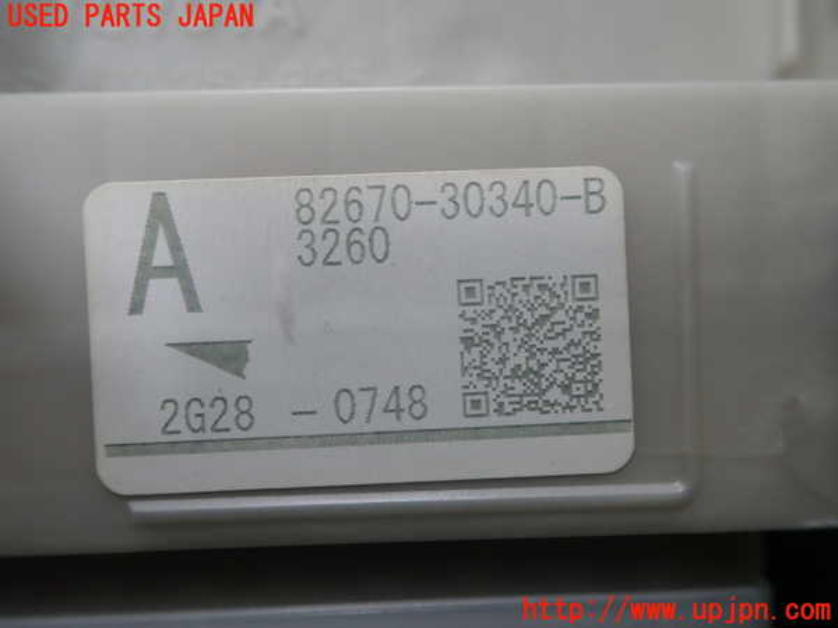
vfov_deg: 46.8
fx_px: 726
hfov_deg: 60.0
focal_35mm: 30
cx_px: 419
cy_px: 314
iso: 200
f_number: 2.3
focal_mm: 5.5
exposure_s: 1/125
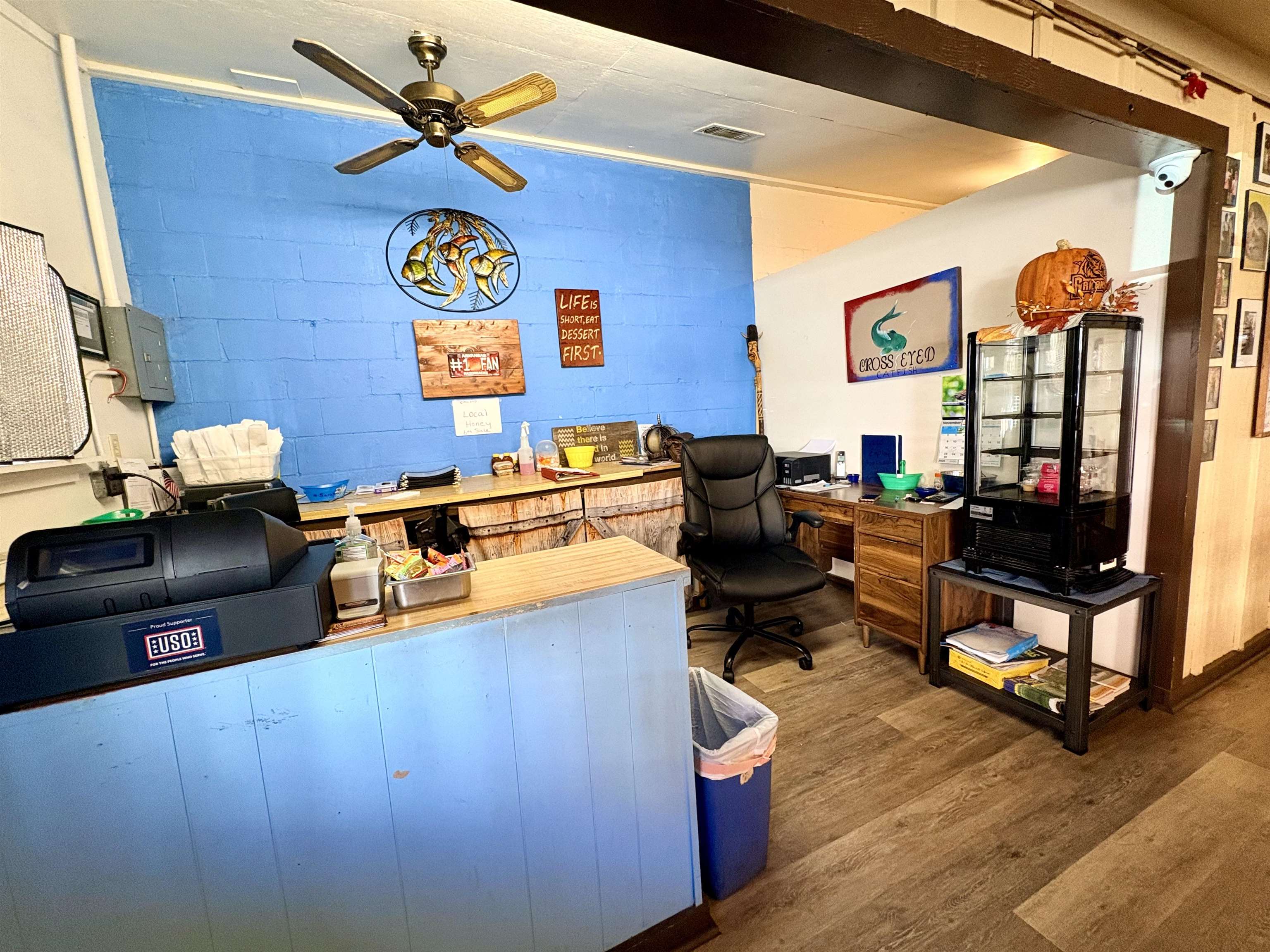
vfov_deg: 85.7
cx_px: 635
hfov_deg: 102.1
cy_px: 476
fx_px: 514
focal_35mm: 14
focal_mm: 2.22
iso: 320
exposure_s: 1/60
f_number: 2.2
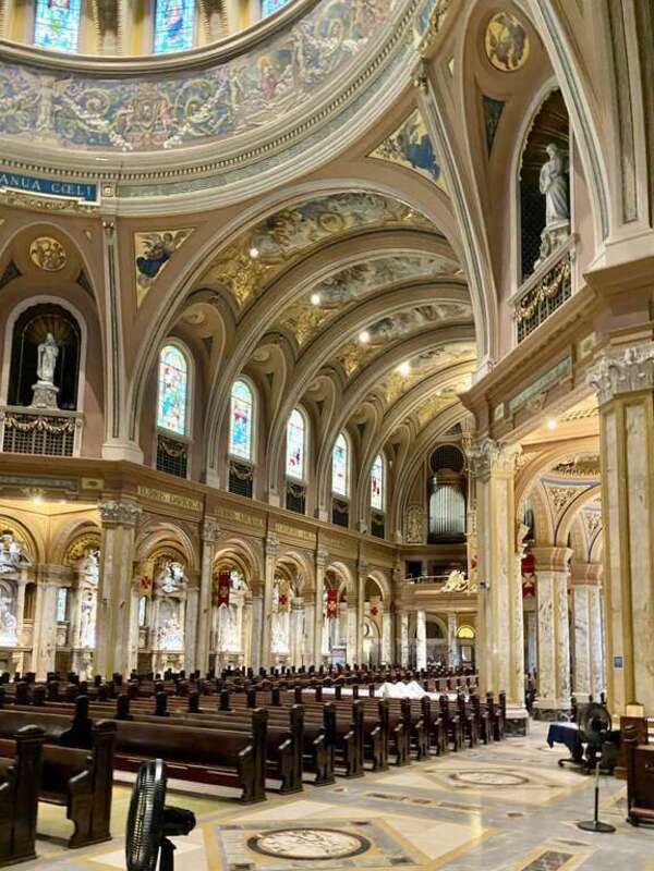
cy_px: 436
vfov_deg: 67.3
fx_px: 655
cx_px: 327
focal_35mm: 26
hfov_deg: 53.1
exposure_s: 1/30
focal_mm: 4.25
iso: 640
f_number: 1.8
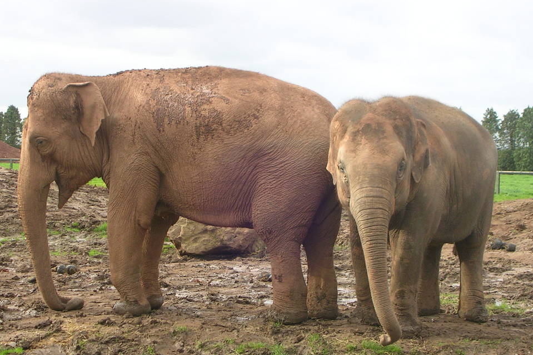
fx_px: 1332
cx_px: 249
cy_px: 202
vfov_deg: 15.2
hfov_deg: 22.6
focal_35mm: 90
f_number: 4
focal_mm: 12.3
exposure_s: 1/78.2
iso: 50
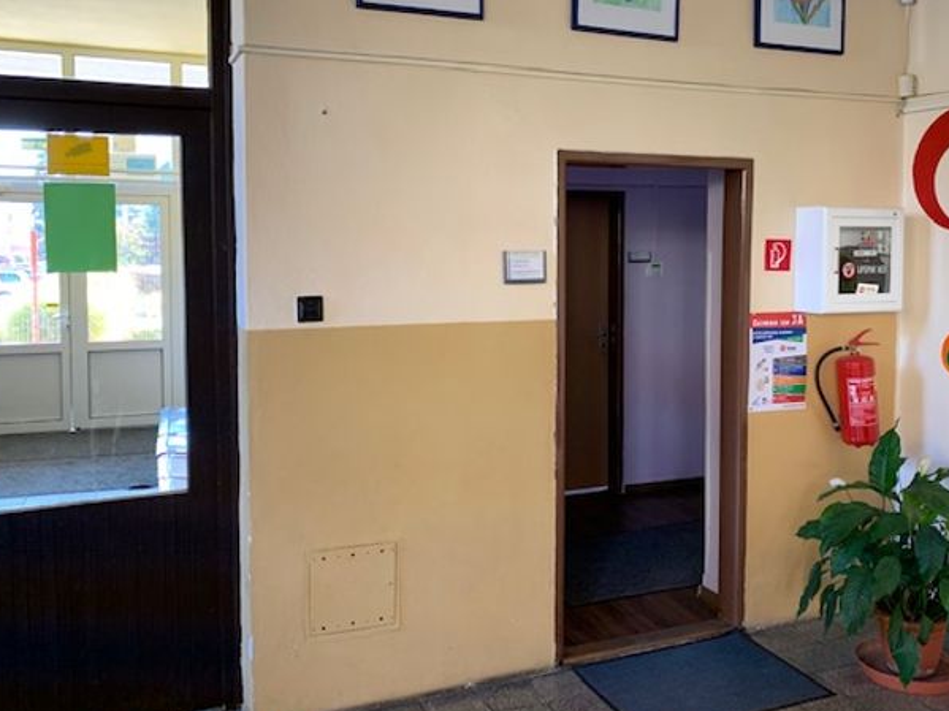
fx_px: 905
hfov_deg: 55.1
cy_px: 298
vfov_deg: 42.8
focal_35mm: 33
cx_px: 553
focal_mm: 4.25
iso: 125
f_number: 1.8
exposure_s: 1/60
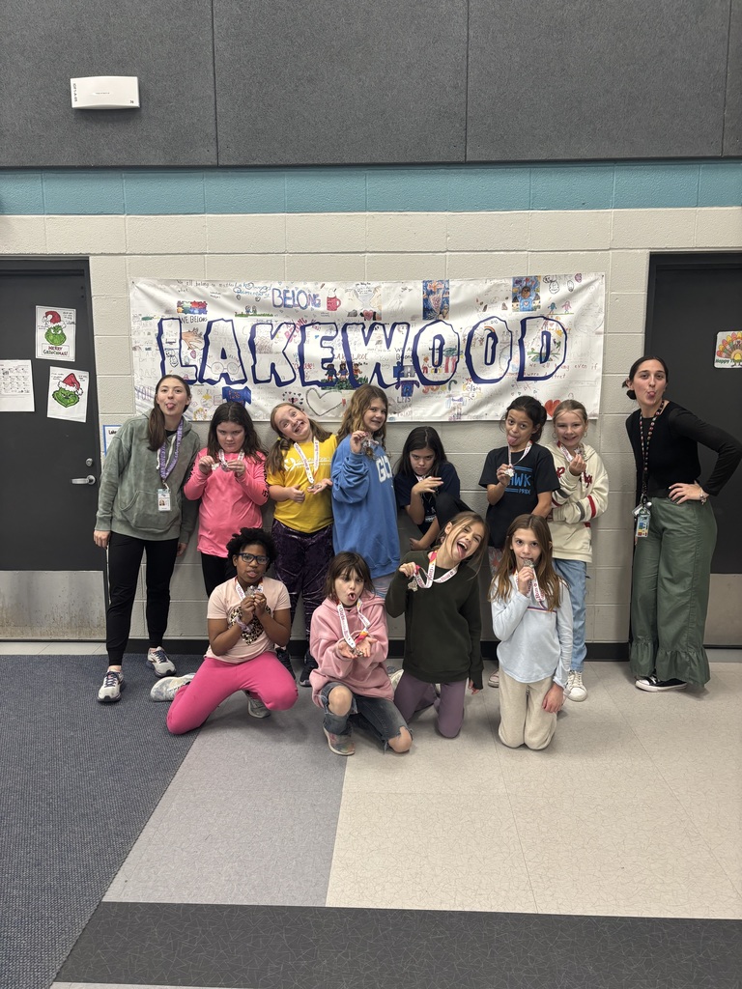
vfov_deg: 67.3
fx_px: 743
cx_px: 371
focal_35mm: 26
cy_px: 494
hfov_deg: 53.1
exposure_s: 1/60
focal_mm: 5.96
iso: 125
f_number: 1.6
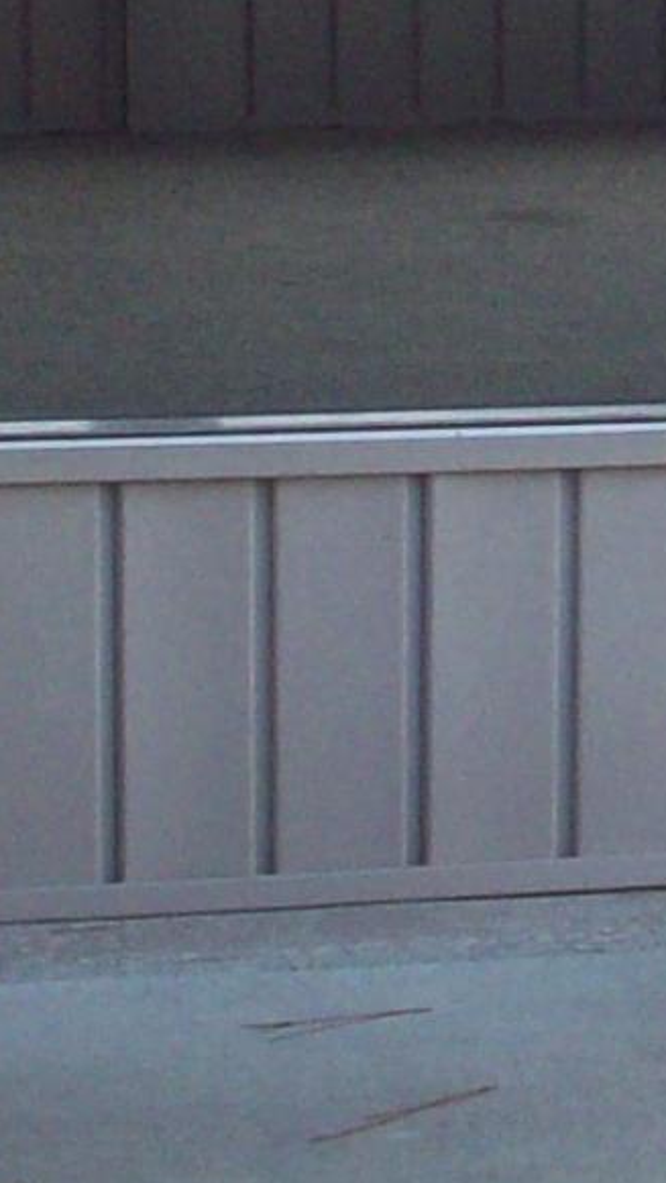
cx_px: 1096
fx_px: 6527
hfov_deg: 5.8
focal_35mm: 208
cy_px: -318
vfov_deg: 10.2
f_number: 2.8
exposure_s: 1/174
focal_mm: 6.2
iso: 80
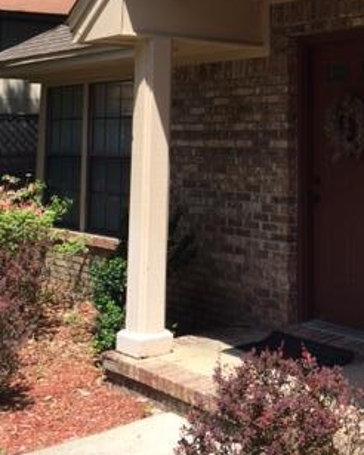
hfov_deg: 25.3
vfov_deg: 30.2
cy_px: 25
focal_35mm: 59
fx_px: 794
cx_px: 297
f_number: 2.2
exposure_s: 1/1368
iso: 32
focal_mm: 4.15
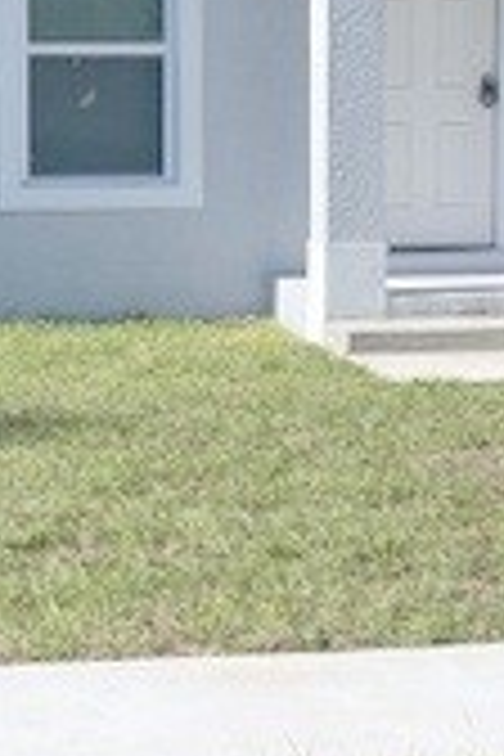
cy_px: 274
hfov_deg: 11.0
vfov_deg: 16.5
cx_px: 171
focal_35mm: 124
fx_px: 2604
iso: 32
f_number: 1.6
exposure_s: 1/4202
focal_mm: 5.1
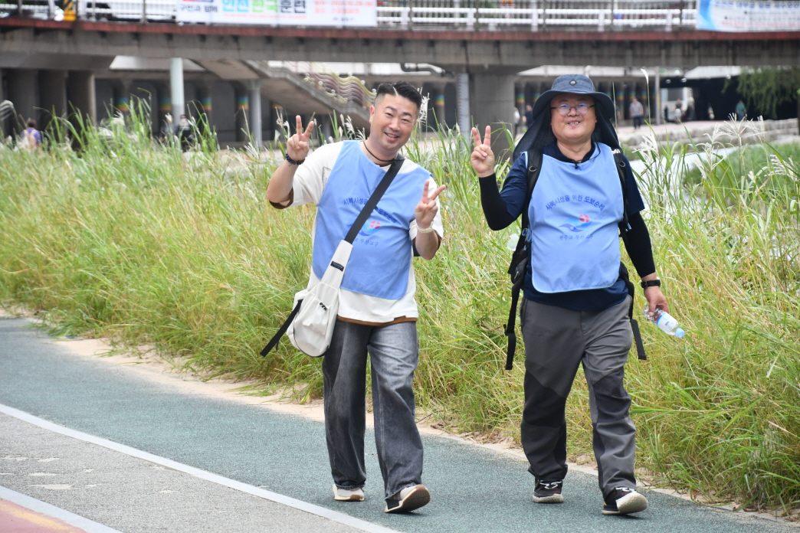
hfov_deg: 12.5
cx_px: 400
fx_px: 3666
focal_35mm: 165
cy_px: 266
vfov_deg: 8.3
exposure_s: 1/640
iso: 800
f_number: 6.3
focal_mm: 110
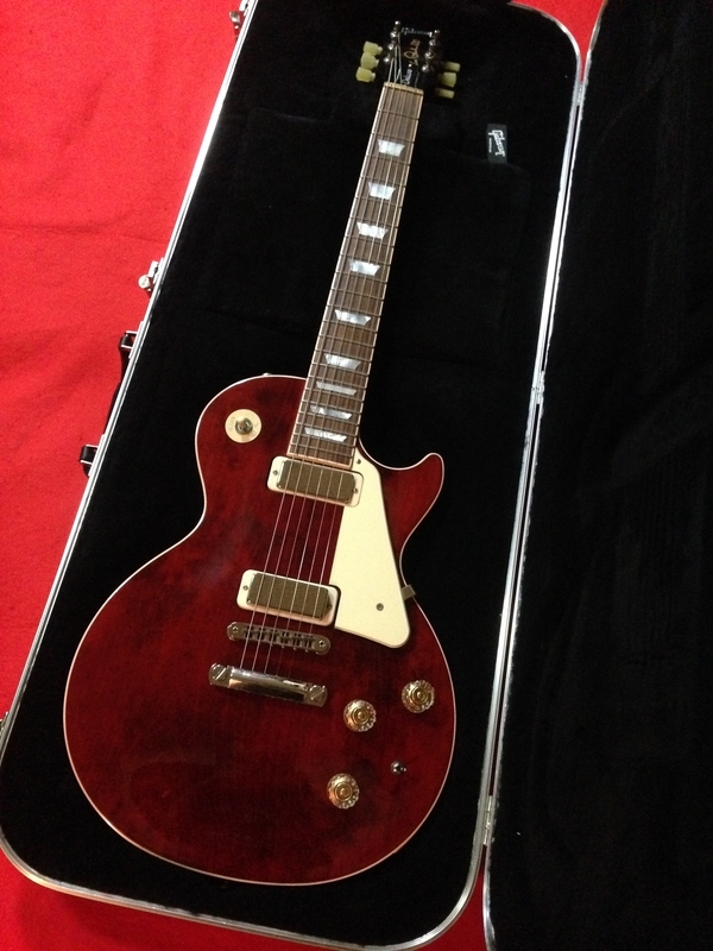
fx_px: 906
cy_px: 476
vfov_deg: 55.4
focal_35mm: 33
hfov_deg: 42.9
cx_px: 356
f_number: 2.4
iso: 800
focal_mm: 4.12
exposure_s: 1/15
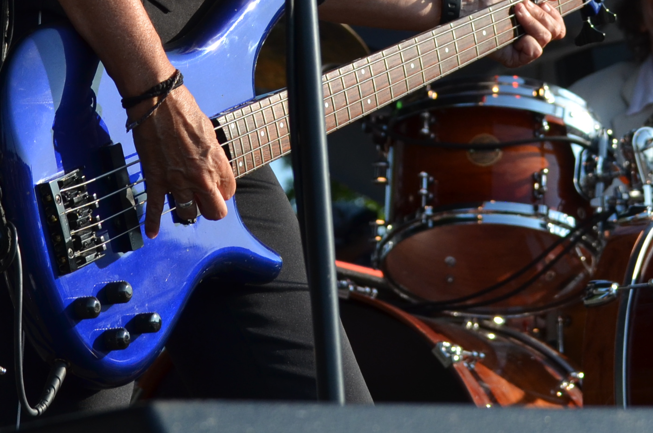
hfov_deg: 9.5
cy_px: -131
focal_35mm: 217
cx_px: 140
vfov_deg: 6.2
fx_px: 3933
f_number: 5
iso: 400
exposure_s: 1/1250
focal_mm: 55
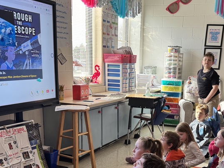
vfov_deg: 30.8
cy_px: 134
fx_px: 298
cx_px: 140
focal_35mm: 46
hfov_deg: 40.9
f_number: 1.78
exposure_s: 1/60
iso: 200
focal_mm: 6.76
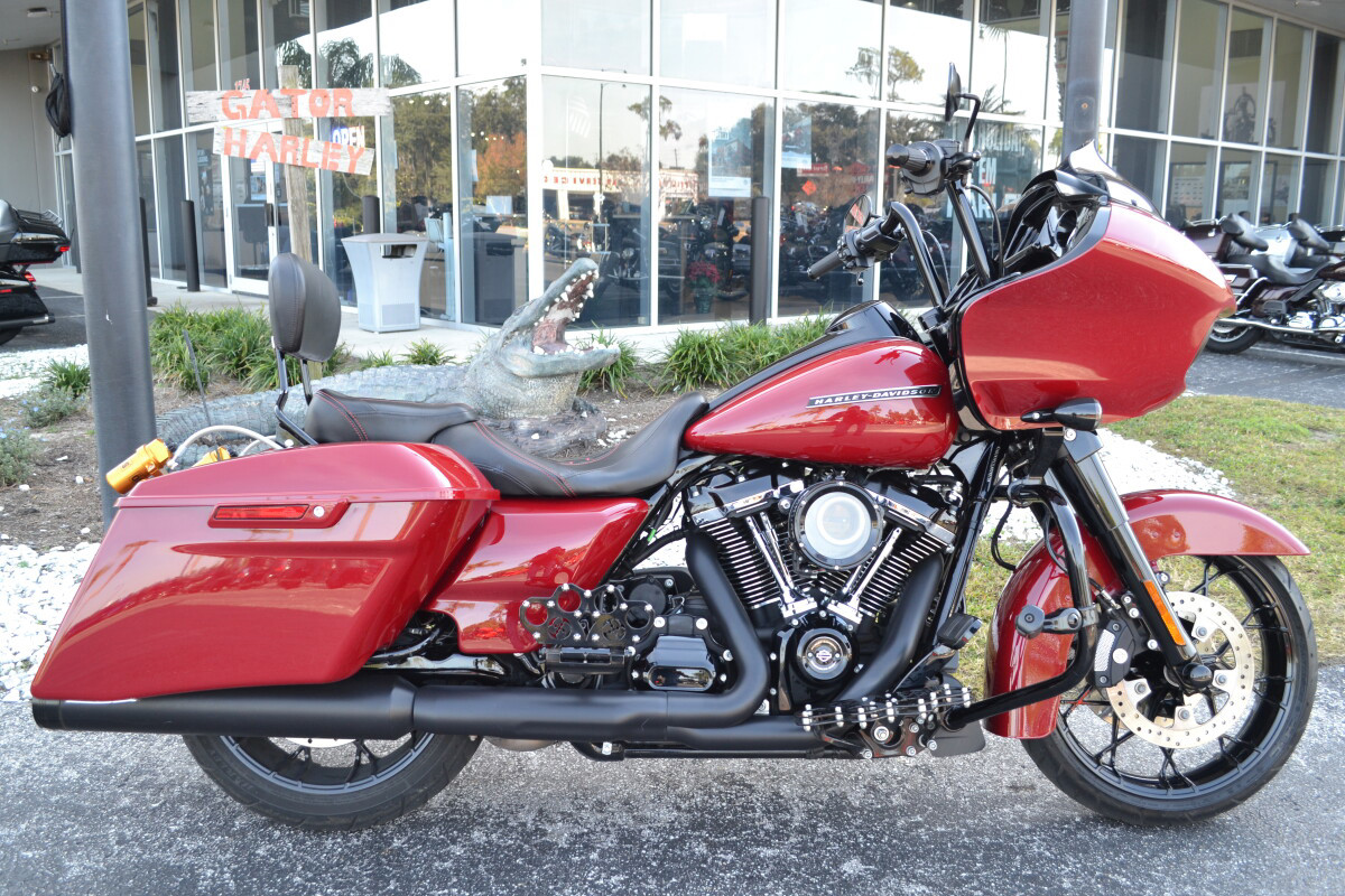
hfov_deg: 61.9
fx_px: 1121
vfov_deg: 43.6
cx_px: 672
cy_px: 448
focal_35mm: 30
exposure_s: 1/125
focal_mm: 20
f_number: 5.6
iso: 400
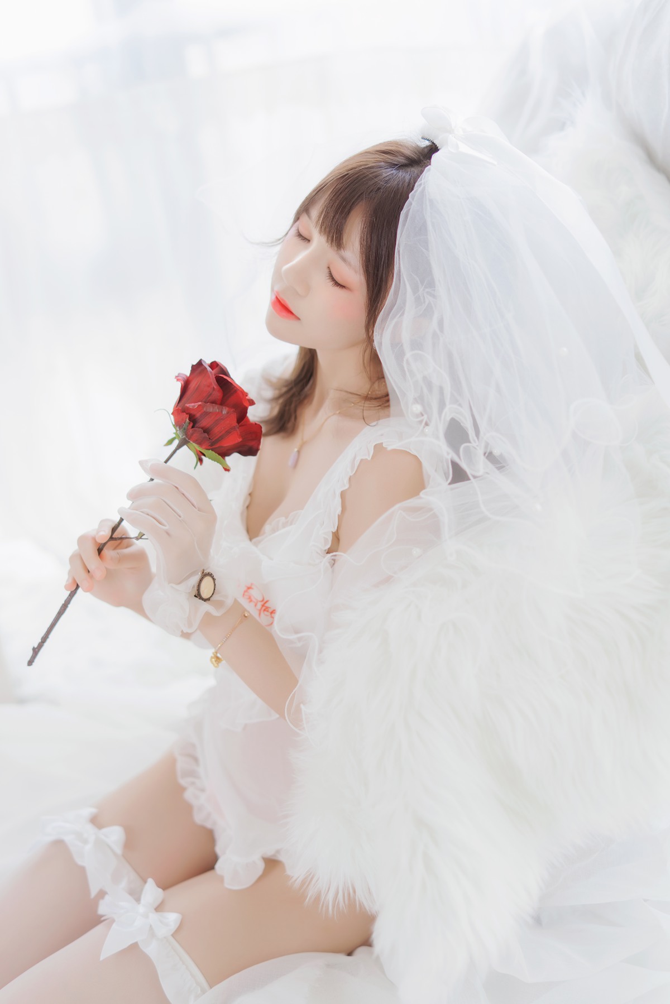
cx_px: 335
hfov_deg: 27.0
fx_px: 1395
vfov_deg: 39.6
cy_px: 502
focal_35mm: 50
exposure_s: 1/200
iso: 200
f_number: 2
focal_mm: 50
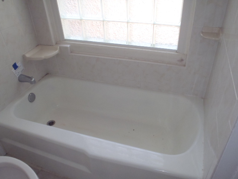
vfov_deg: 49.7
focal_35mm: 28
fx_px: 193
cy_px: 90
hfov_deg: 63.4
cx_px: 119
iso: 250
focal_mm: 5
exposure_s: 1/40
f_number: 3.9
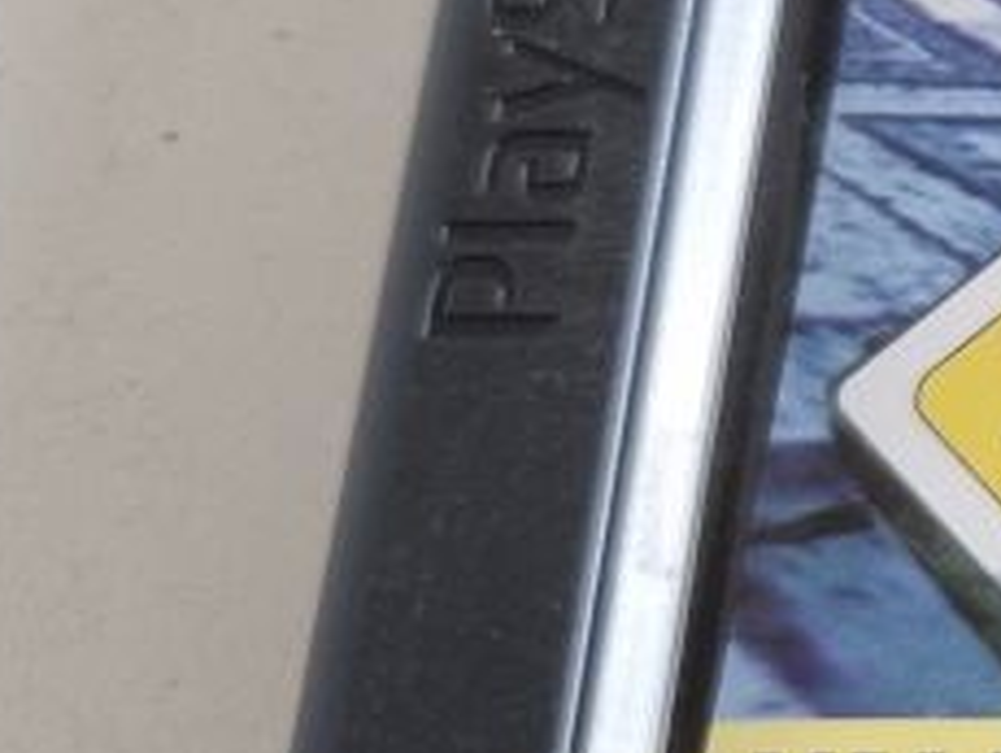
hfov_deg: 14.1
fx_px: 3271
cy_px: 222
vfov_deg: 13.1
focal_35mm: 113
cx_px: 2111
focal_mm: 5.4
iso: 250
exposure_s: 1/100
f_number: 1.8
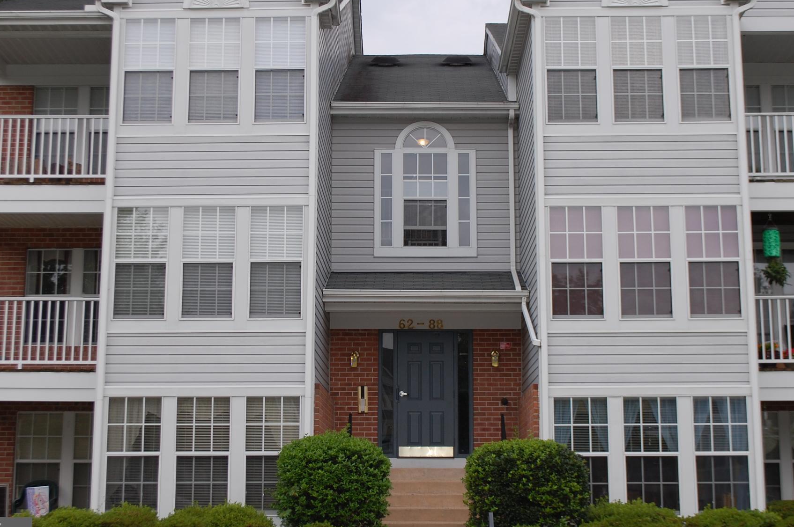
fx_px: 1278
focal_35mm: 58
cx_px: 408
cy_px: 232
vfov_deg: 23.3
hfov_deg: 34.5
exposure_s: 1/125
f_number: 5.6
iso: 200
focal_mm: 32
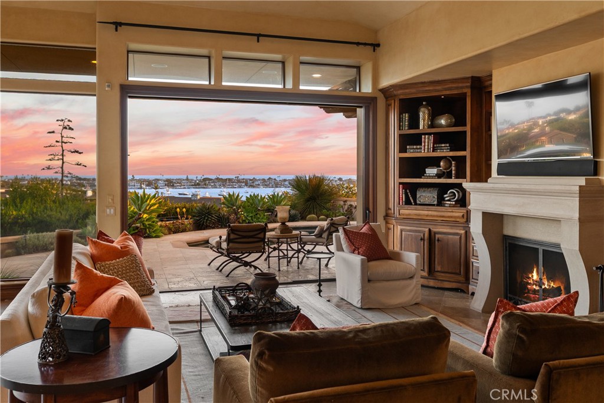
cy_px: 202
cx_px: 302
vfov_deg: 43.6
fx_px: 503
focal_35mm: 30
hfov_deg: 61.9
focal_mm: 20
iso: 1000
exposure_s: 1/30
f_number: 5
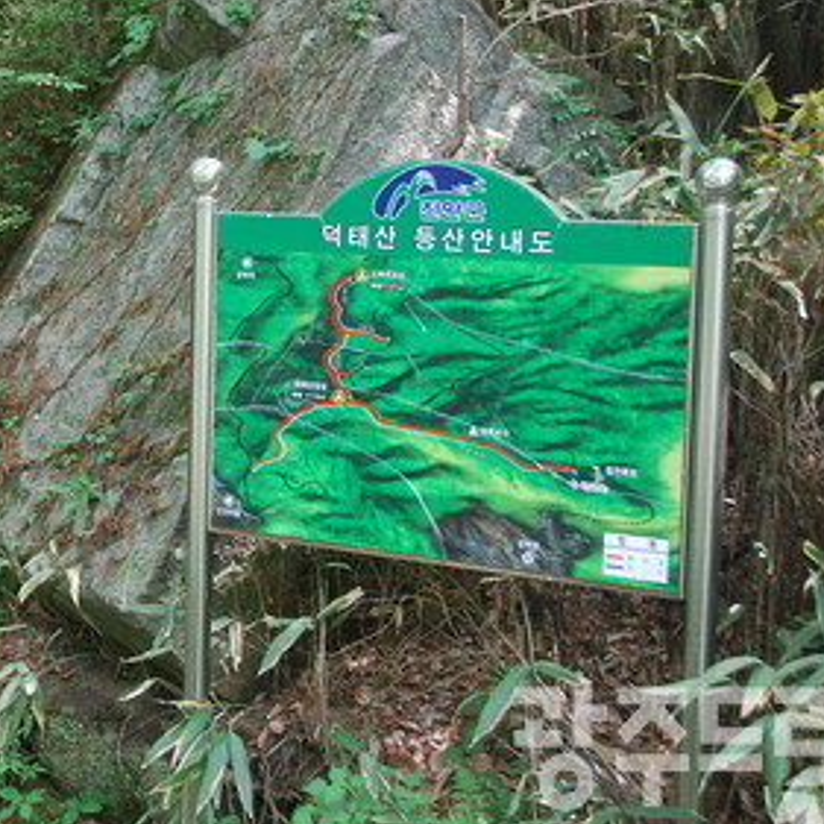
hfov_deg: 27.2
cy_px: 293
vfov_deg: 28.5
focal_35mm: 60
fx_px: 1616
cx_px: 26
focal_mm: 22
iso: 400
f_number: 3.8
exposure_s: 1/40
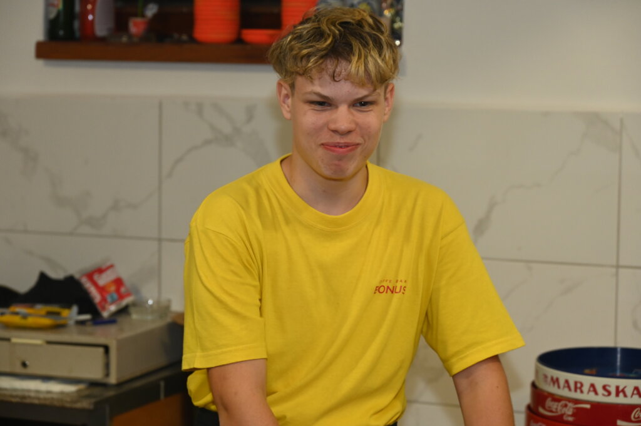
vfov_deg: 14.7
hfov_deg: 21.9
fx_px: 1655
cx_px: 320
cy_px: 213
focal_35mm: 93
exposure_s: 1/100
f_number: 6.3
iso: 2500
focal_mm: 93
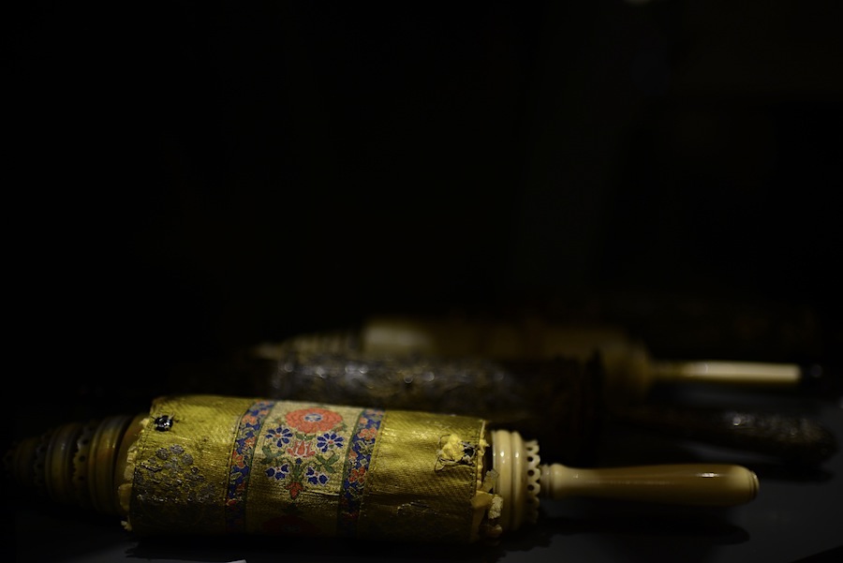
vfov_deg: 37.9
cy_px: 282
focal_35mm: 35
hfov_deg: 54.4
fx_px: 820
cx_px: 422
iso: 400
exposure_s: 1/80
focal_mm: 35
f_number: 1.8
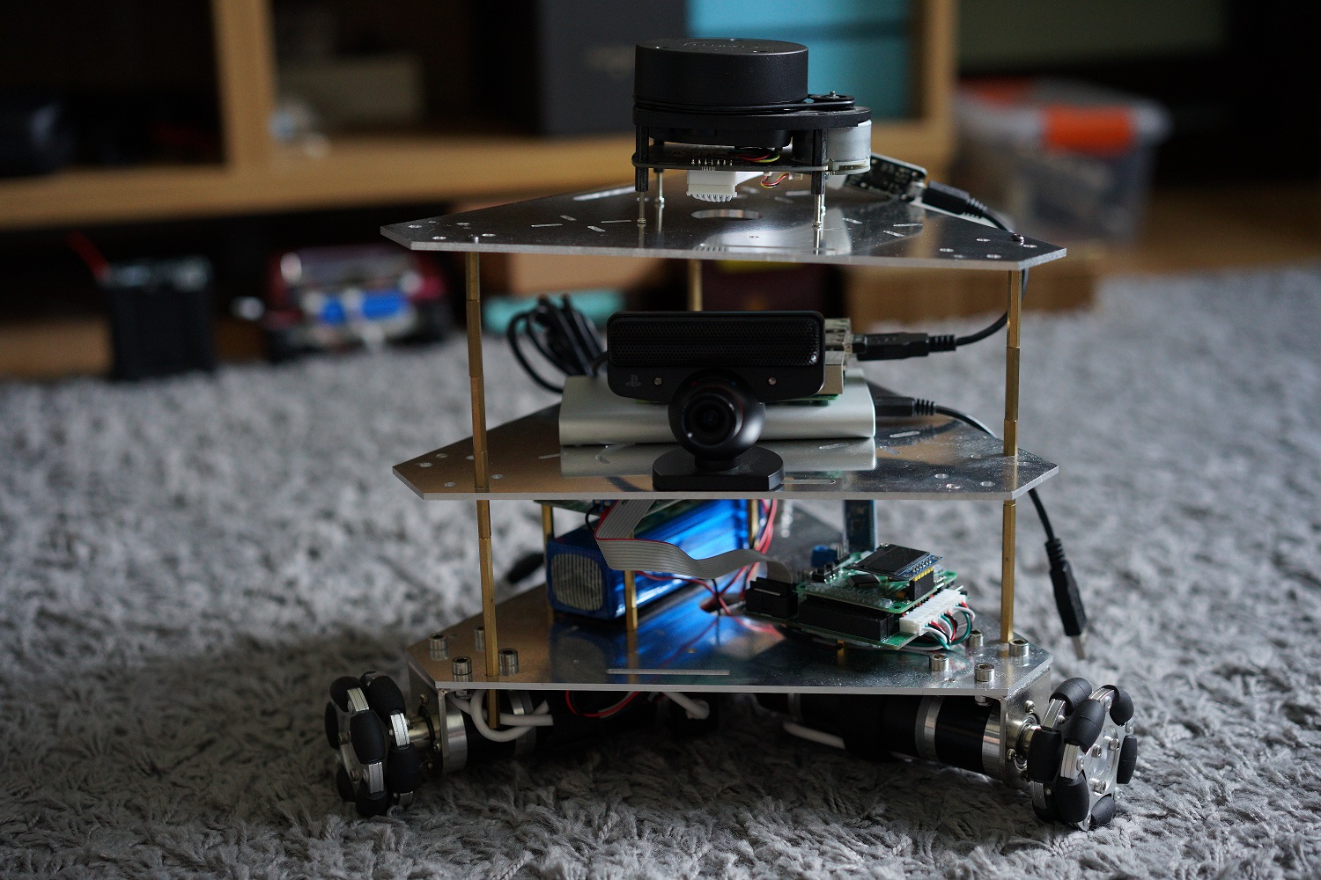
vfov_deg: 24.6
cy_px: 440
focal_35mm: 55
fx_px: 2018
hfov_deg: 36.2
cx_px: 660
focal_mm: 55
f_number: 2.8
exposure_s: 1/60
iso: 1600
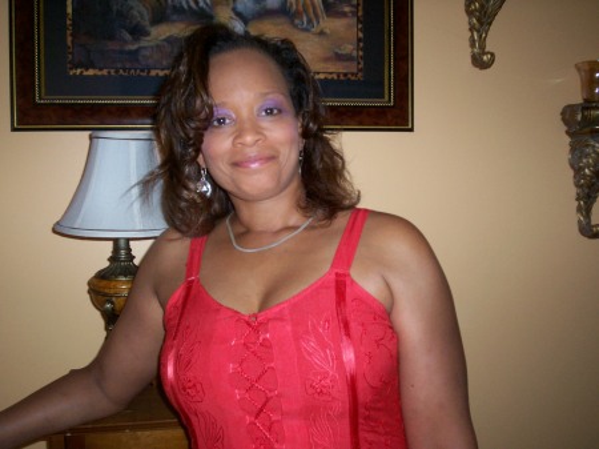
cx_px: 300
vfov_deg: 39.6
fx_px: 623
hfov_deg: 51.4
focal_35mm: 36
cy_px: 224
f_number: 4.5
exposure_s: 1/64
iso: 140
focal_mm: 5.9
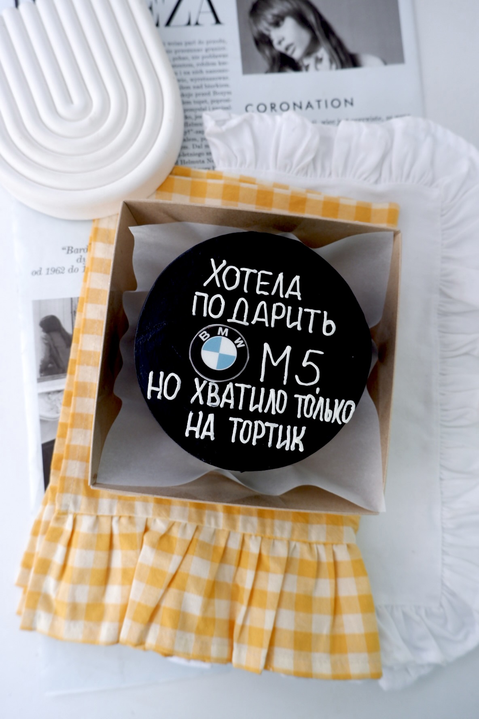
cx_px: 240
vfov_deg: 69.4
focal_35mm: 26
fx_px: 519
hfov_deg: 49.6
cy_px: 360
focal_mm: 17.5
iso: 400
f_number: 3.8
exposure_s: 1/70
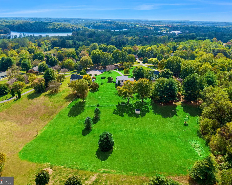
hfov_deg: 66.0
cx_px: 111
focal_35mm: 26
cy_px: 91
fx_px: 179
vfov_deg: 54.9
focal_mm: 4.39
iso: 110
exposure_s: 1/1000
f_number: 2.8
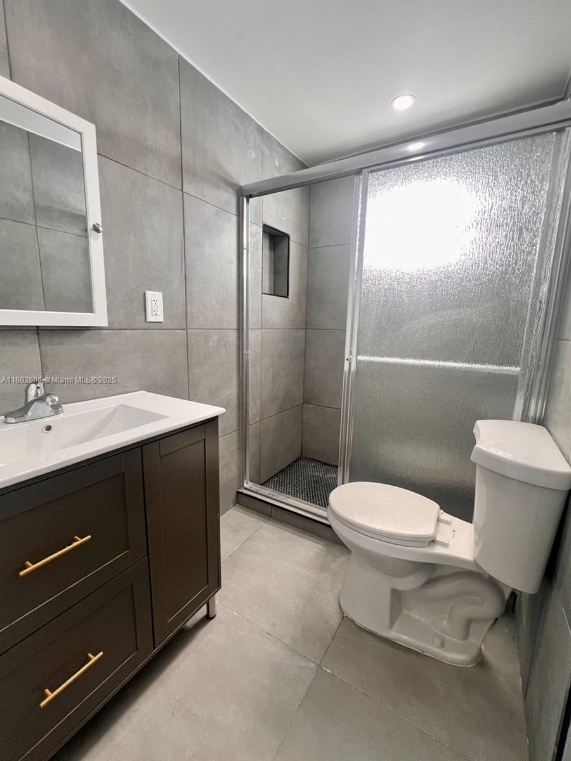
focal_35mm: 13
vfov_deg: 106.2
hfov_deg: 89.9
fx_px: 286
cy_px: 380
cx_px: 286
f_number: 1.8
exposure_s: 1/120
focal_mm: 1.57
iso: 125
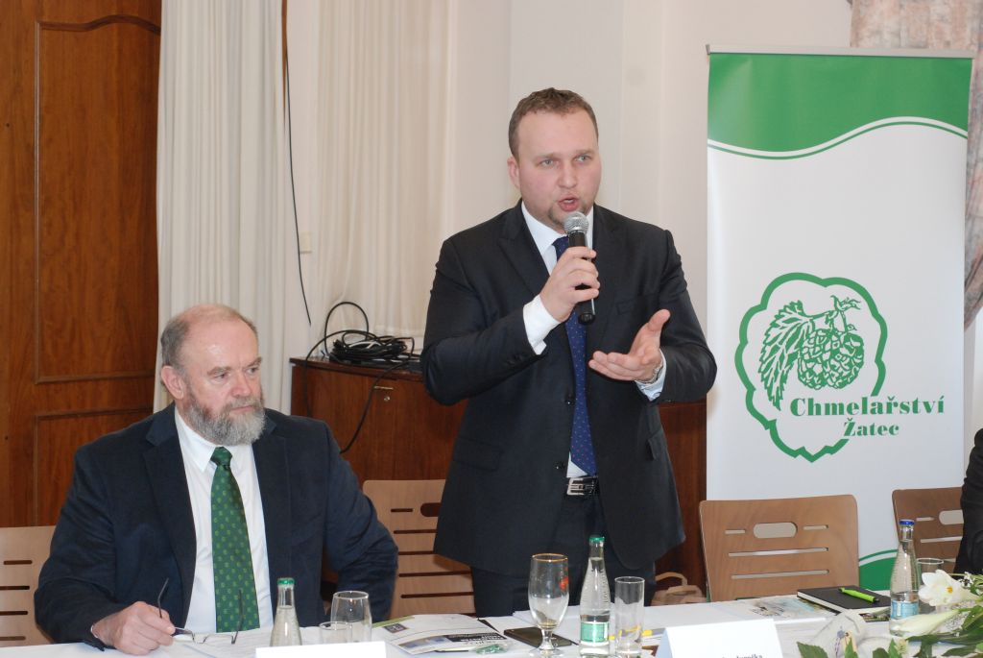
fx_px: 2050
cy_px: 329
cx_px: 492
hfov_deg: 27.0
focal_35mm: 75
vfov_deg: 18.2
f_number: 7.1
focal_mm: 50
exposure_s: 1/60
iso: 800
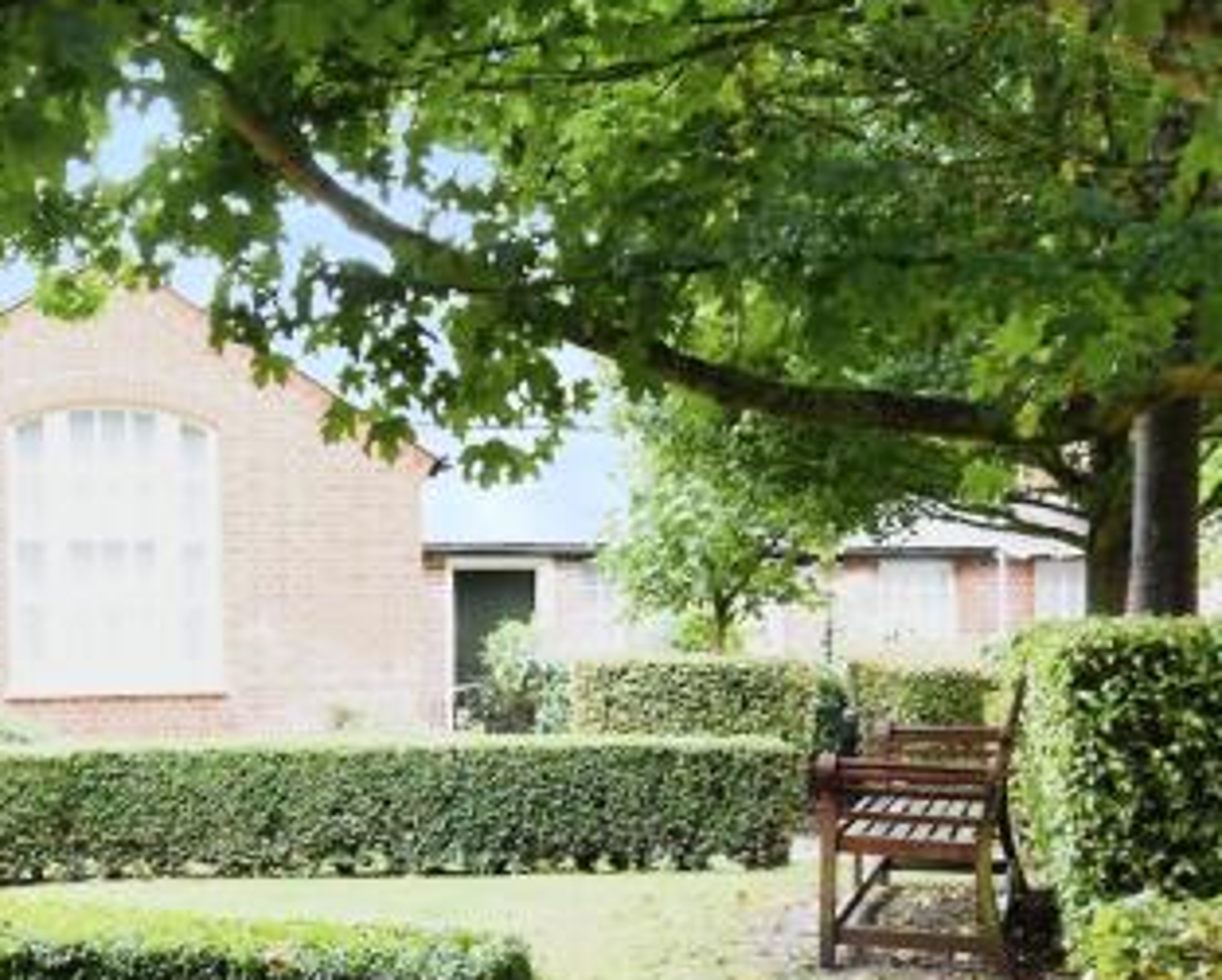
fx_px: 1665
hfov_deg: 39.8
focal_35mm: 46
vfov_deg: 32.4
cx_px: 410
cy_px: 681
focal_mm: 15
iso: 640
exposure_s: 1/25
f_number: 8
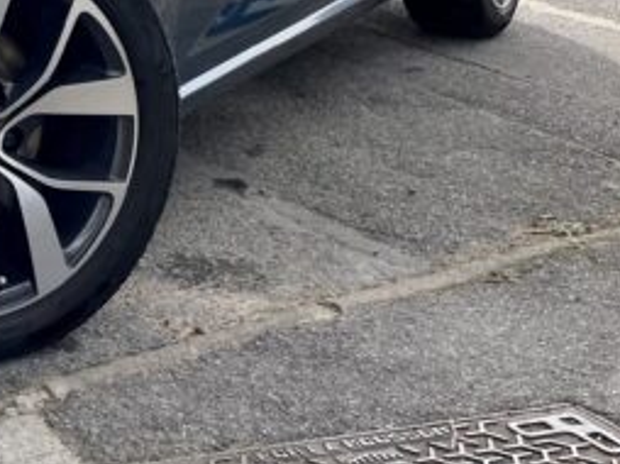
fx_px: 1467
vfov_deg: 16.8
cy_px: -169
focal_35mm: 82
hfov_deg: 20.8
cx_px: -271
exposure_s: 1/1511
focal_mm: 4.2
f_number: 1.6
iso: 32
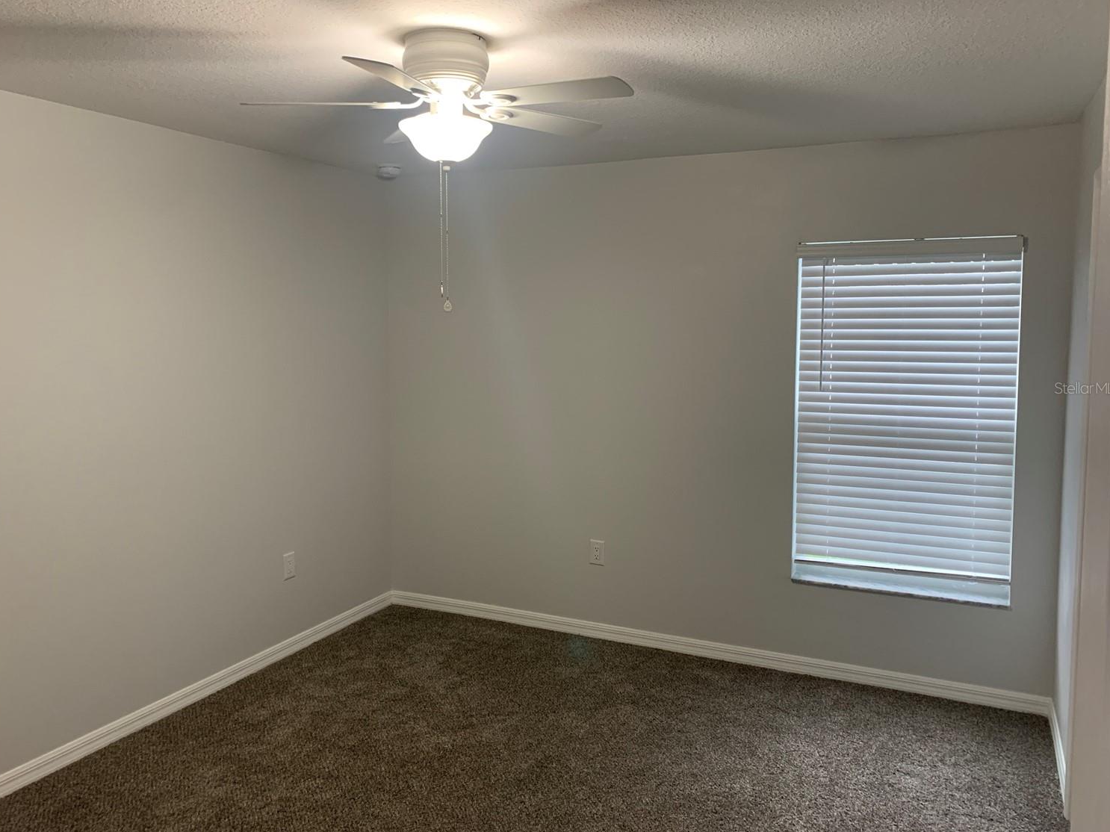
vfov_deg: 49.7
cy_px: 388
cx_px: 527
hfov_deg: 63.4
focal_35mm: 28
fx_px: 898
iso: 125
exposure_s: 1/60
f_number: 1.8
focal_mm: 4.25
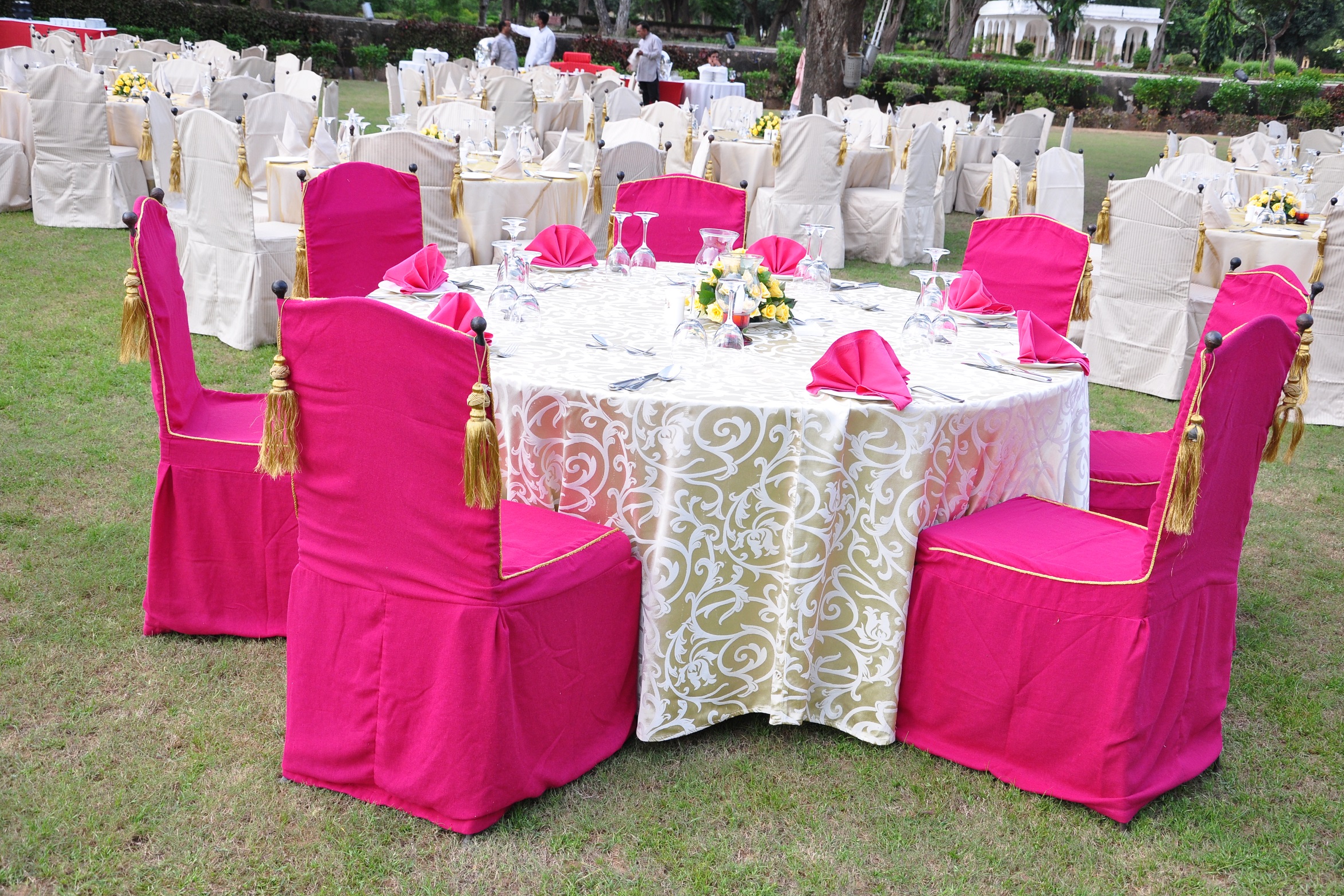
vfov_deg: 33.4
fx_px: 1493
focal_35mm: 40
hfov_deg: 48.5
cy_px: 456
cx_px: 689
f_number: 6.3
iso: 400
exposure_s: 1/13
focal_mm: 26
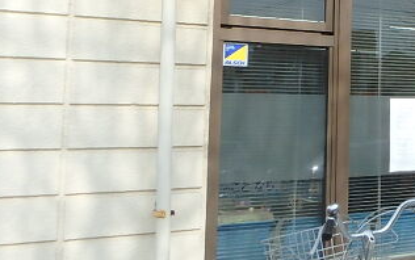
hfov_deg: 25.3
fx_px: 758
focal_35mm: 67
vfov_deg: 19.3
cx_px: 575
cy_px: 58
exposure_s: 1/640
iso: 125
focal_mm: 3.7
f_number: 3.5
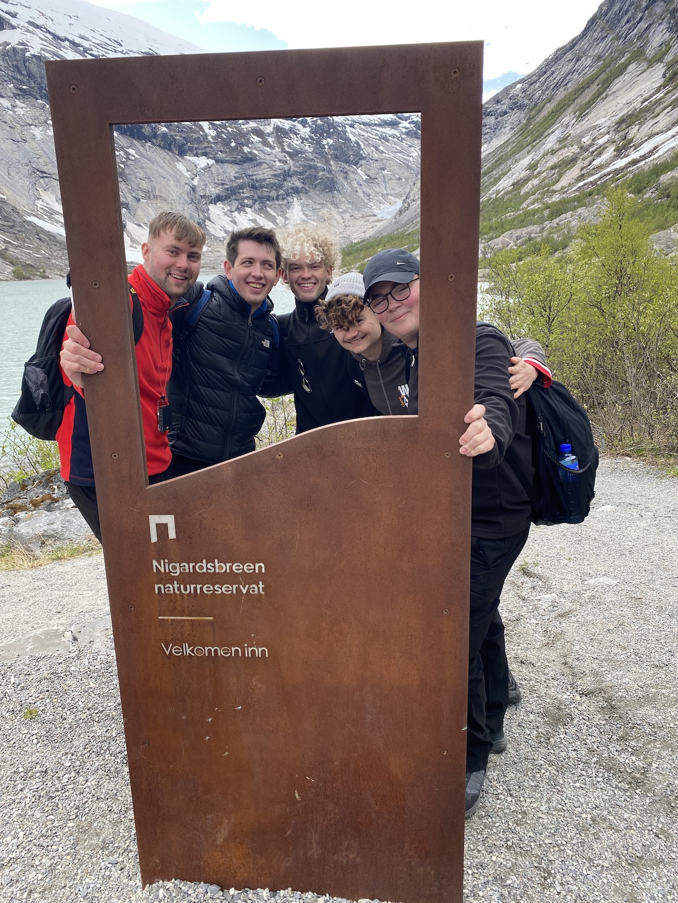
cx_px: 339
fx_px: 679
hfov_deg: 53.1
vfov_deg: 67.3
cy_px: 452
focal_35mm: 26
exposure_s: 1/600
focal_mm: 4.25
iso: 32
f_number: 1.8
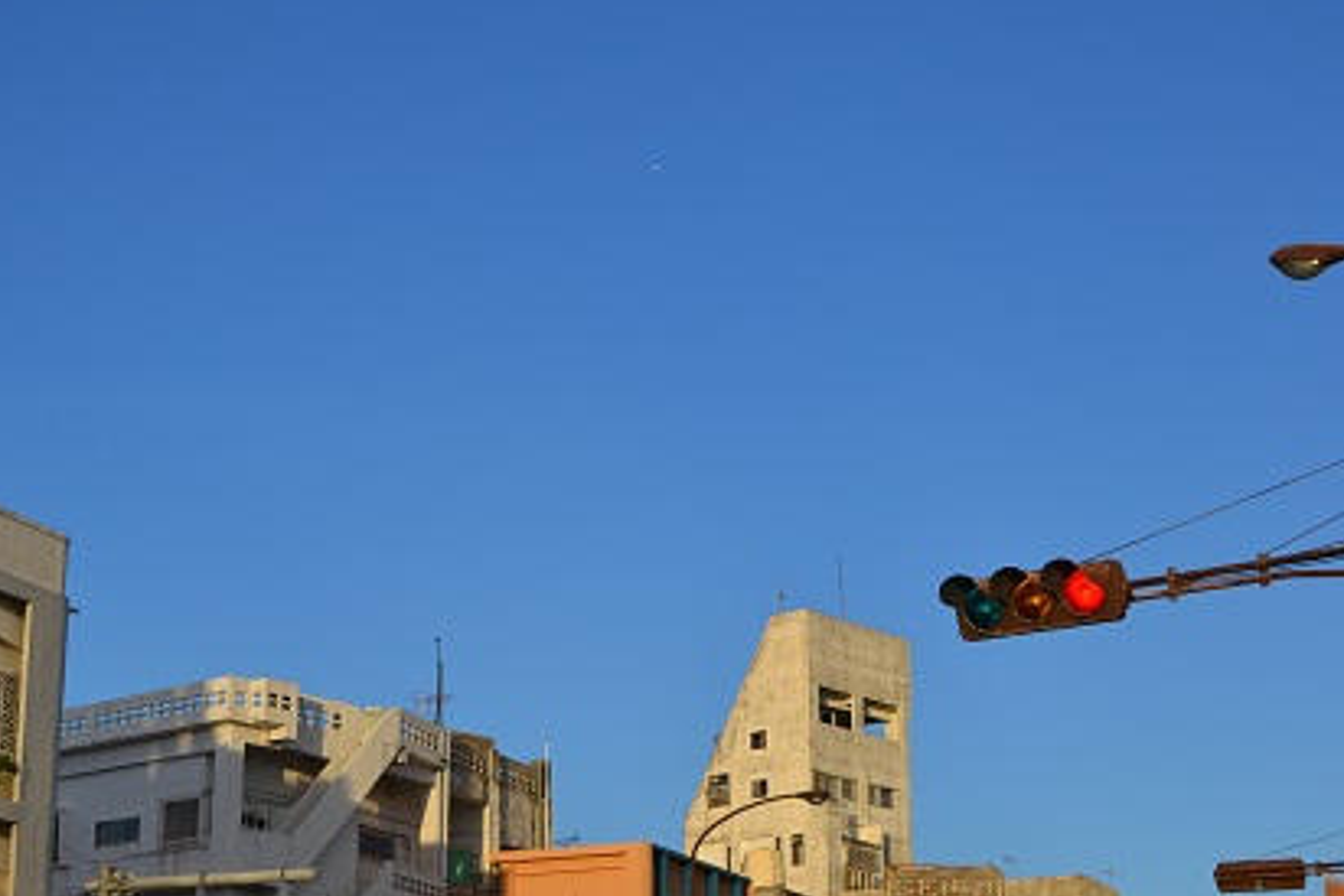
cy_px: 411
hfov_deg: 31.0
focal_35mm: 65
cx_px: 527
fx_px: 2413
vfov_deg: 21.1
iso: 100
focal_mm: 35
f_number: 7.1
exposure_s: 1/200
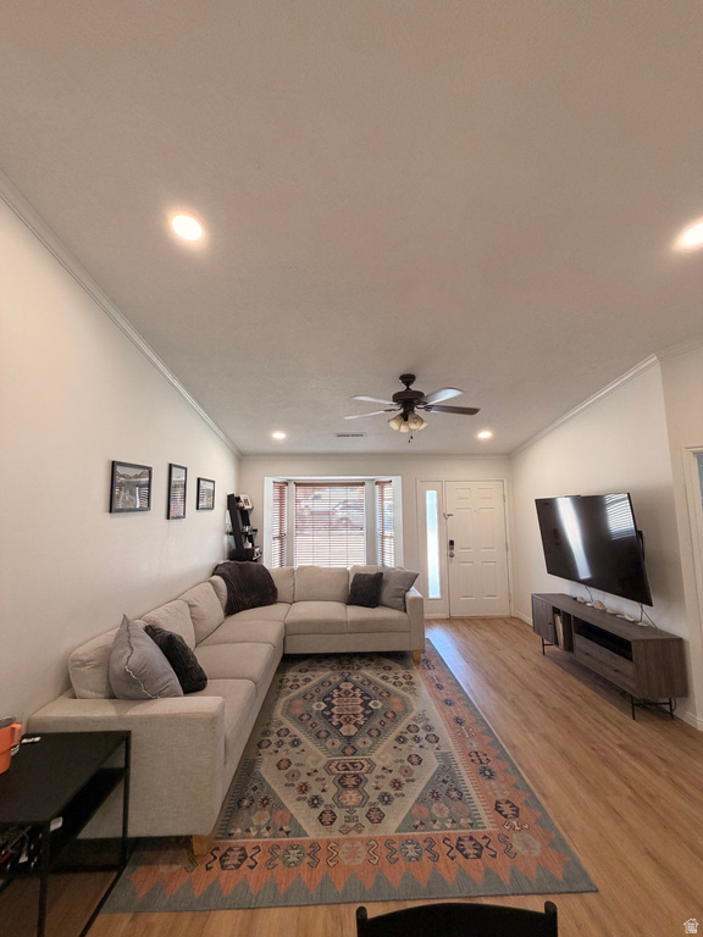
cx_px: 352
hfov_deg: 85.7
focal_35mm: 14
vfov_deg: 102.1
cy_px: 468
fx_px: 379
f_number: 2.2
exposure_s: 1/60
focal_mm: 2.22
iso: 160
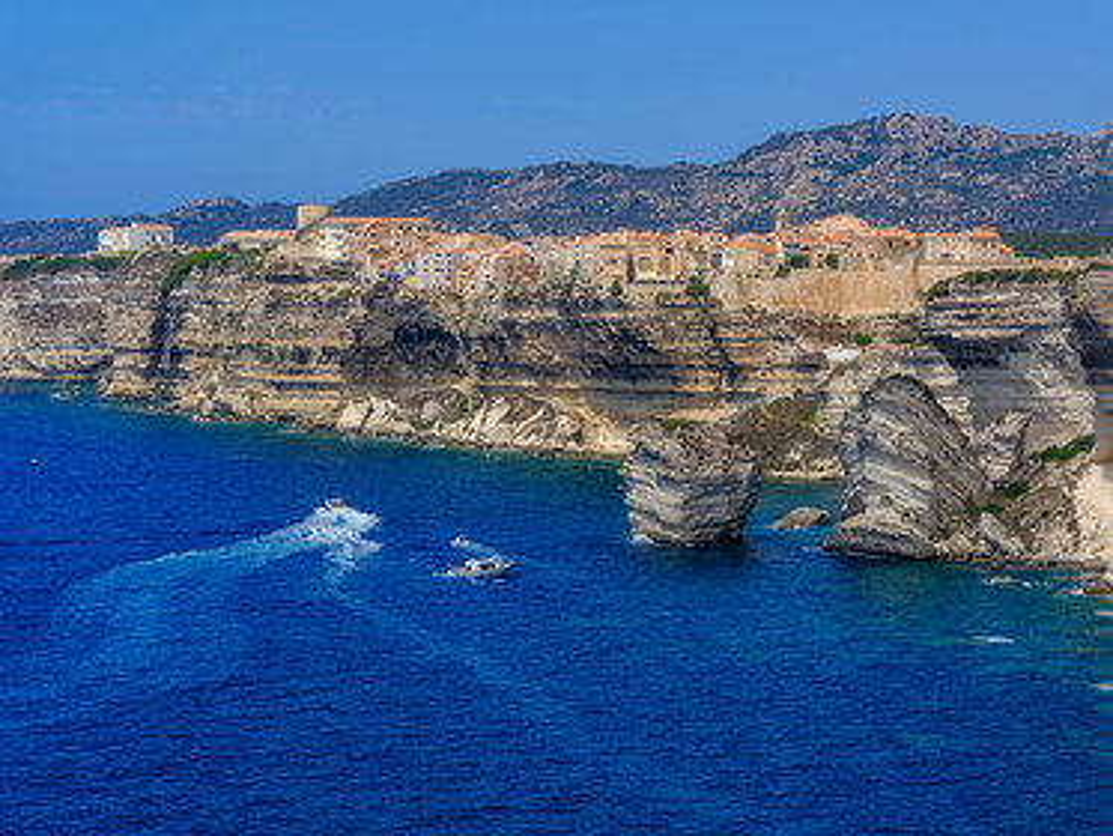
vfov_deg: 14.1
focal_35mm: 105
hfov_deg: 18.7
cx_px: 556
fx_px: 3377
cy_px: 418
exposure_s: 1/60
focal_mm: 132.9
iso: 80
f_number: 16
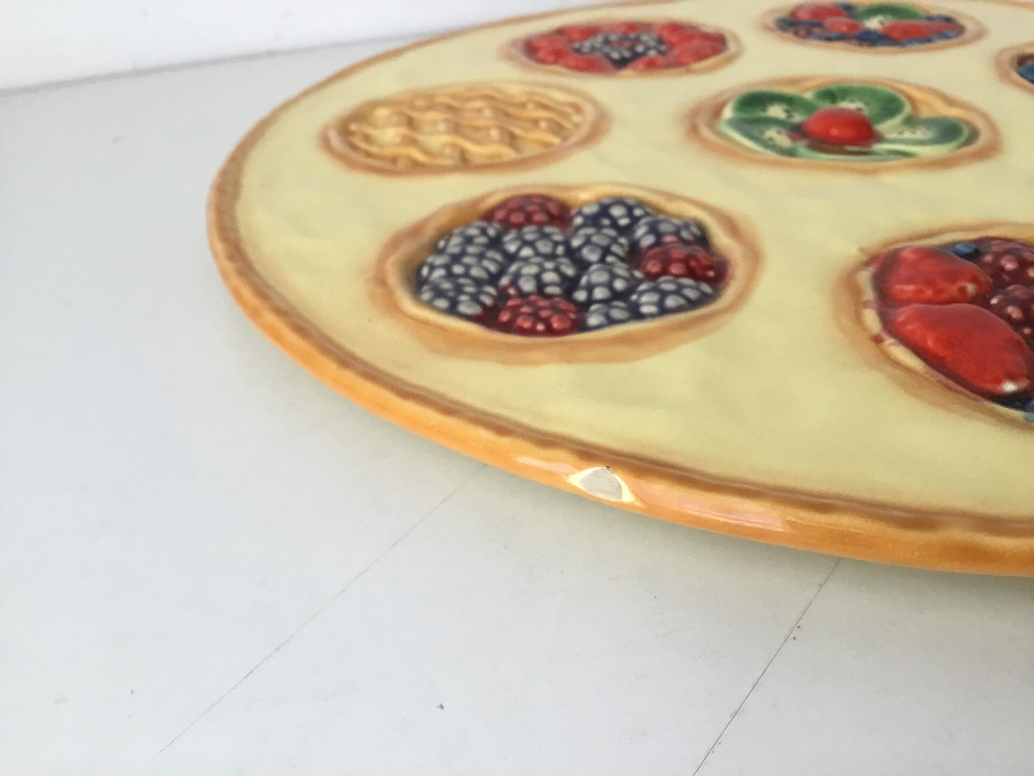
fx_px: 926
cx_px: 517
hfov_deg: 58.4
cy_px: 388
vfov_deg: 45.4
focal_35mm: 31
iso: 50
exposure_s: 1/33
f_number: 2.4
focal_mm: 3.3
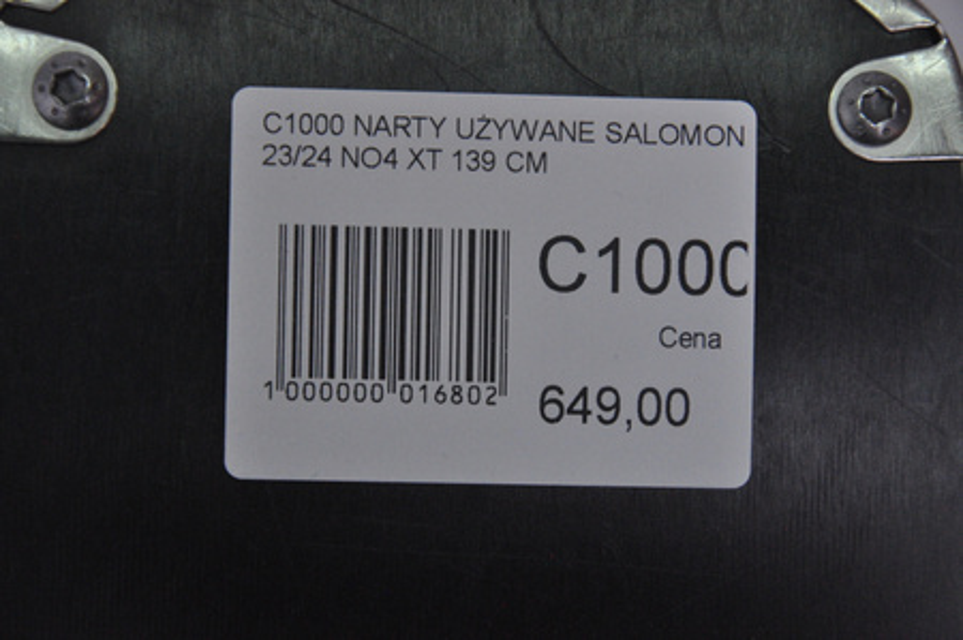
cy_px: 320
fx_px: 4208
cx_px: 482
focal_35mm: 158
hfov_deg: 13.1
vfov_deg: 8.7
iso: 3200
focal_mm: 105
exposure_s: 1/125
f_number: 9.5
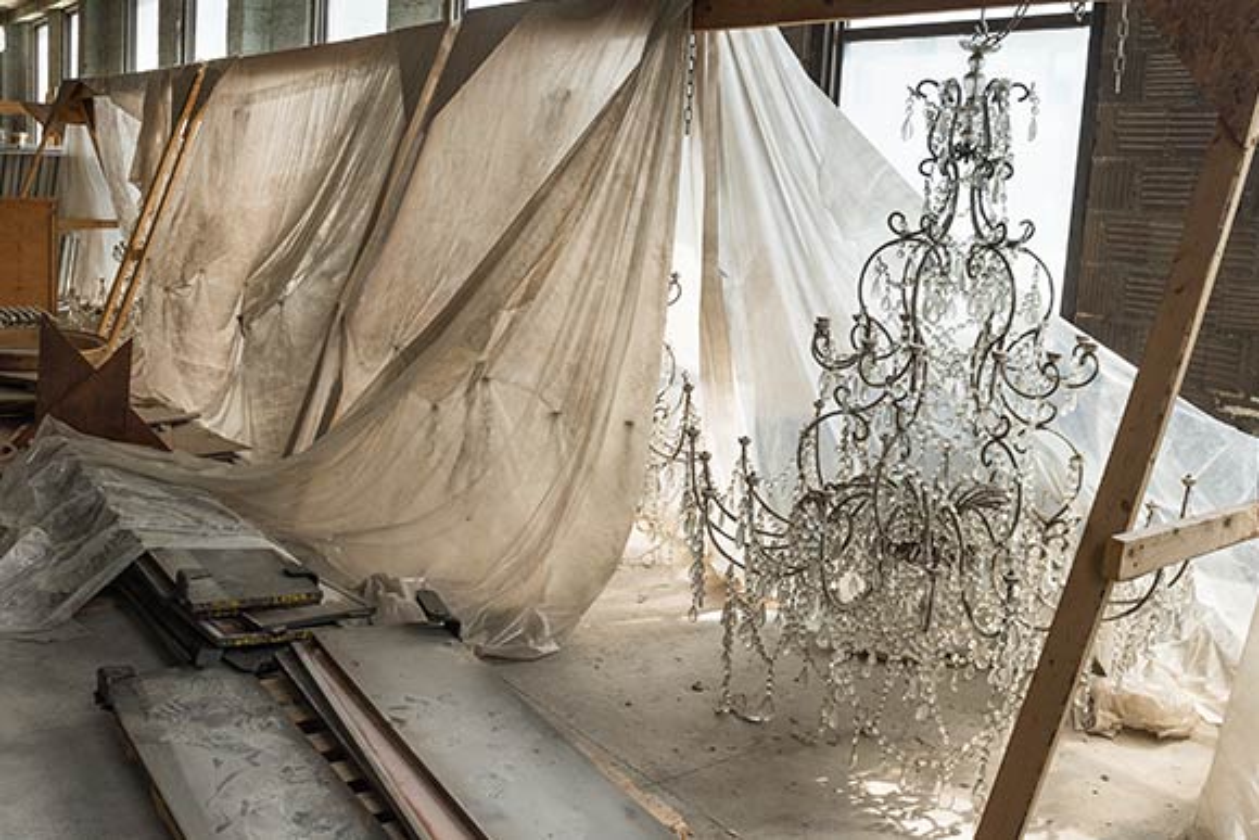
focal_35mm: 24
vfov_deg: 53.2
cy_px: 420
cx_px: 630
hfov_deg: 73.7
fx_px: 839
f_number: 5.6
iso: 640
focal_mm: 24
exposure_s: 1/750
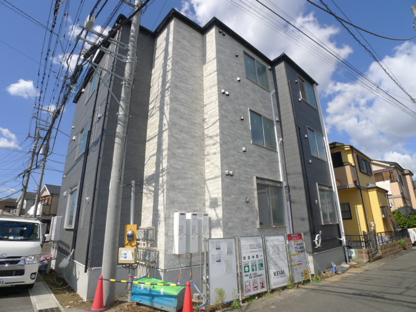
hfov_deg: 87.8
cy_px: 156
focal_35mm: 18
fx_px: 216
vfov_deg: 71.6
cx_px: 208
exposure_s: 1/800
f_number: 4.5
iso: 100
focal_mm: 3.9
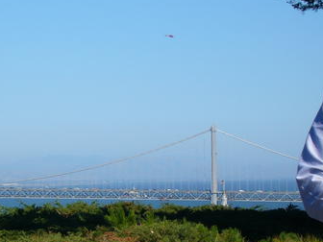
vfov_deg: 7.4
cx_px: 58
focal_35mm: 200
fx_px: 1866
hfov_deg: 9.9
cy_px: 172
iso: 50
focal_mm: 17.4
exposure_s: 1/60
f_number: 14
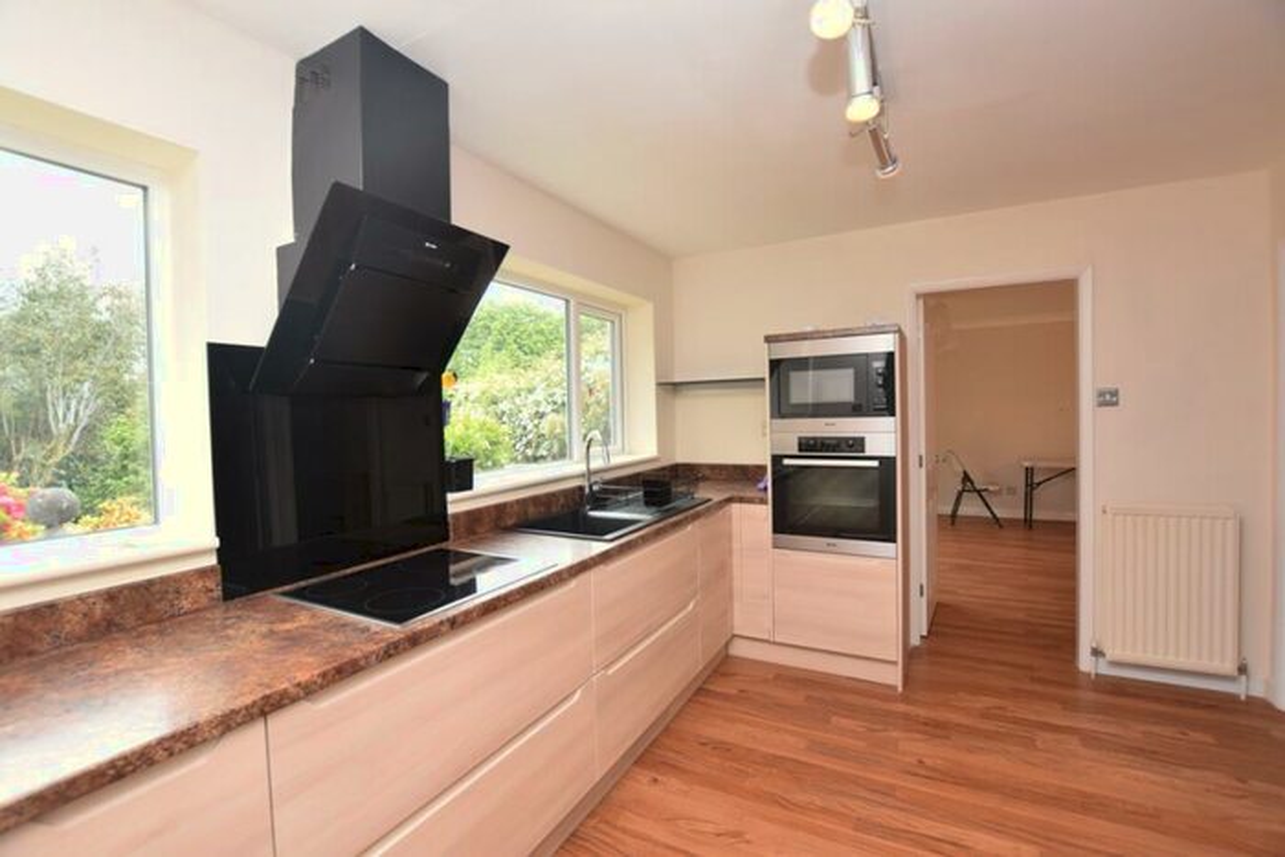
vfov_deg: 77.4
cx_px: 642
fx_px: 535
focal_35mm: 15
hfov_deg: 100.4
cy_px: 428
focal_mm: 10
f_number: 5.6
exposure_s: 1/125
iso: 800
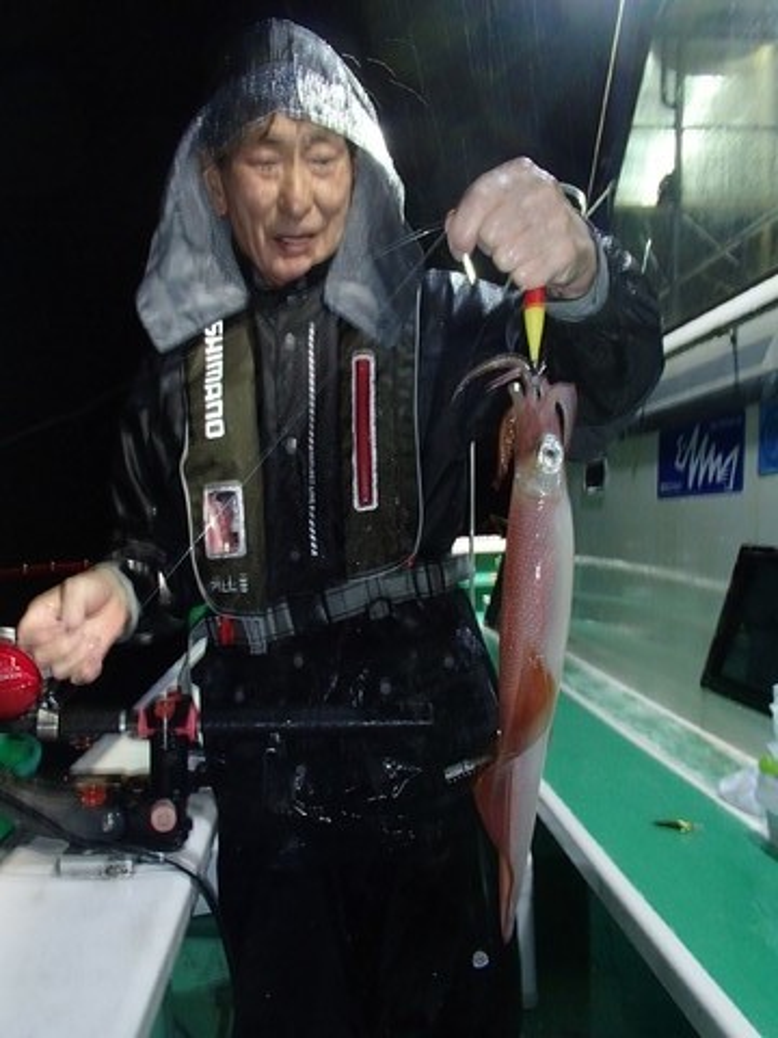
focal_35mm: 28
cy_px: 519
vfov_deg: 63.4
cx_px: 389
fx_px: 839
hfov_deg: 49.7
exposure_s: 1/30
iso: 400
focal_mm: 5
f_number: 3.9
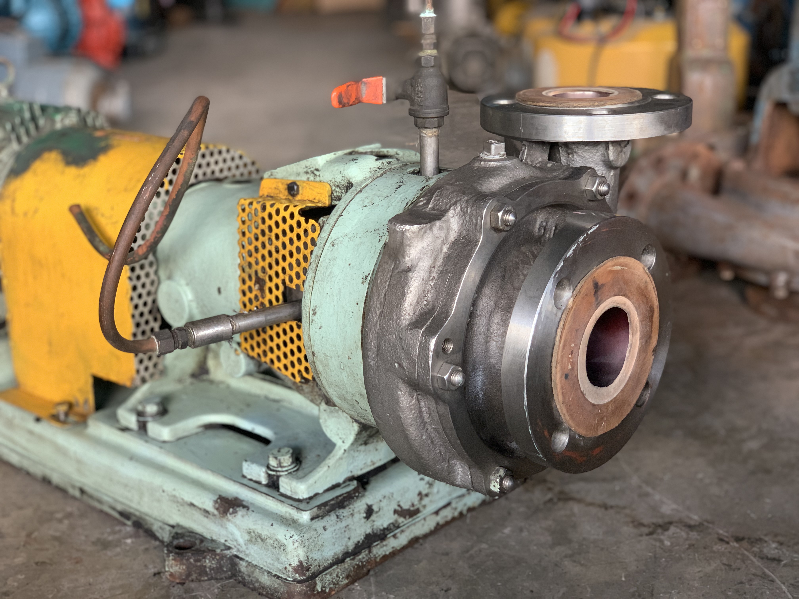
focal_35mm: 52
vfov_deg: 28.0
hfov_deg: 36.8
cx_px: 400
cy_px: 300
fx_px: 1200
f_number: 2.4
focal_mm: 6
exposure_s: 1/76
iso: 125
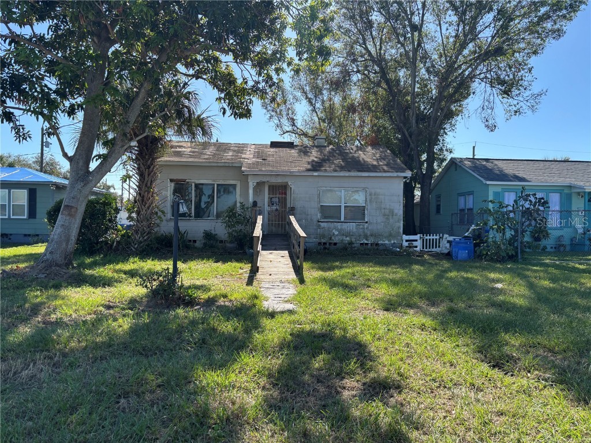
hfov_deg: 67.3
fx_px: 444
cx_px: 296
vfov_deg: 53.1
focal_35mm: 26
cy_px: 222
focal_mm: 5.96
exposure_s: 1/1418
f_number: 1.6
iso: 50
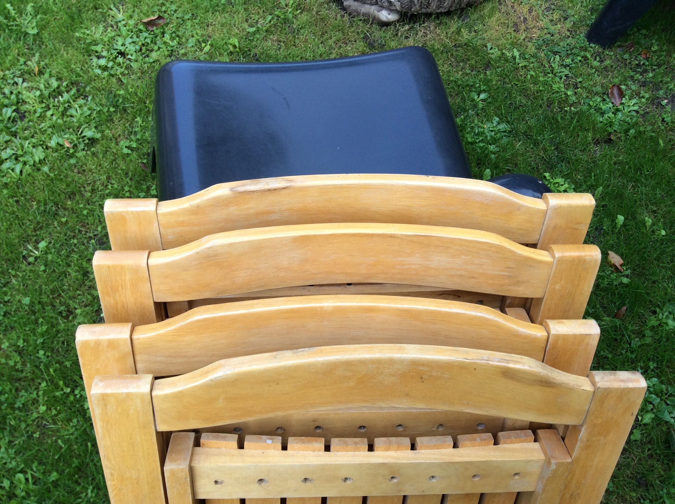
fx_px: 623
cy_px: 252
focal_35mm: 32
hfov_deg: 56.9
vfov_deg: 44.1
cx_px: 338
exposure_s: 1/141
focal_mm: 3.3
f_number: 2.4
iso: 32
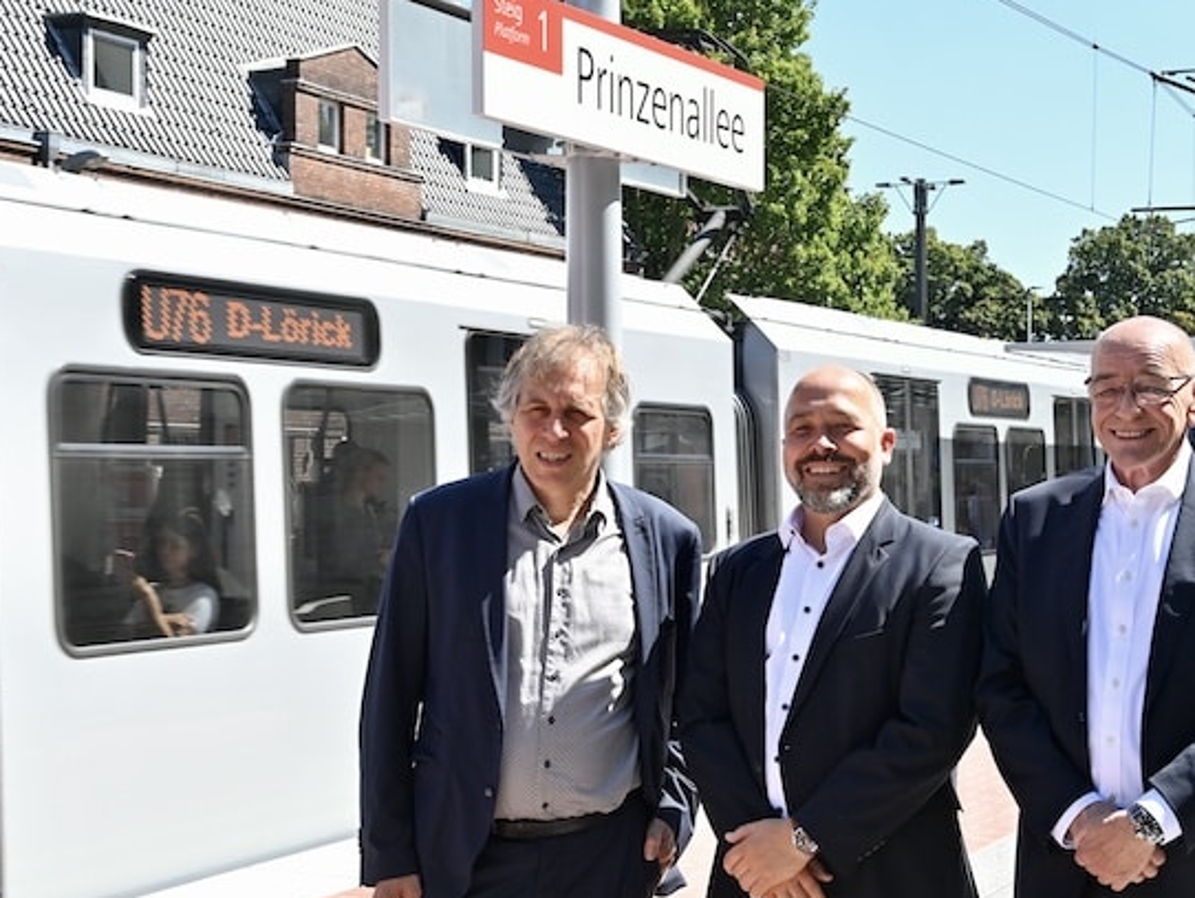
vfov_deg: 21.3
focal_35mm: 69
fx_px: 2383
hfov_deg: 28.0
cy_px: 531
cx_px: 785
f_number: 8
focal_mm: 38
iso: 100
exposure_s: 1/100
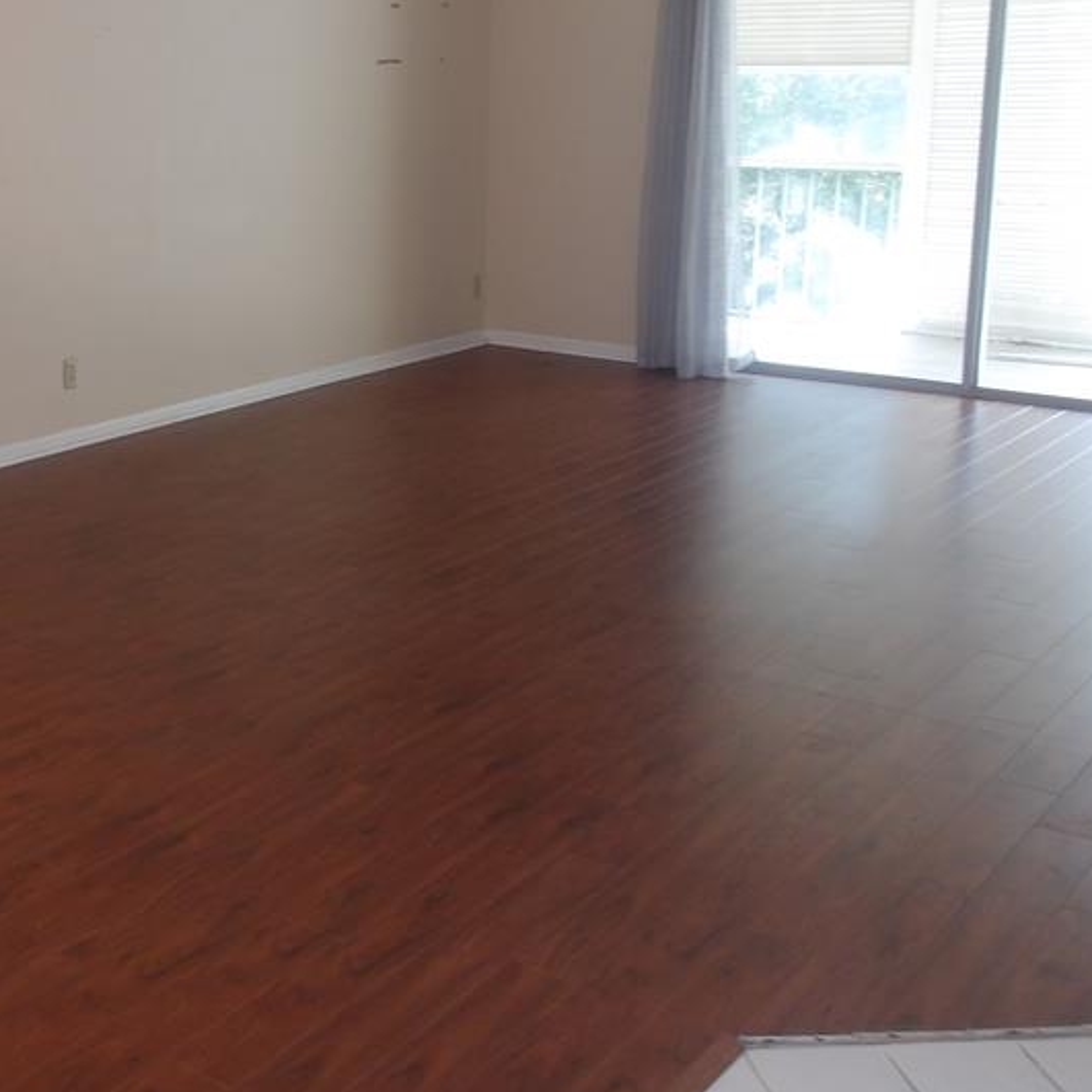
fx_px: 1642
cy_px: 387
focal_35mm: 46
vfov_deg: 36.5
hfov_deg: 35.2
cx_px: 160
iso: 112
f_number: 3
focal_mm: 4.9
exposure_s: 1/30
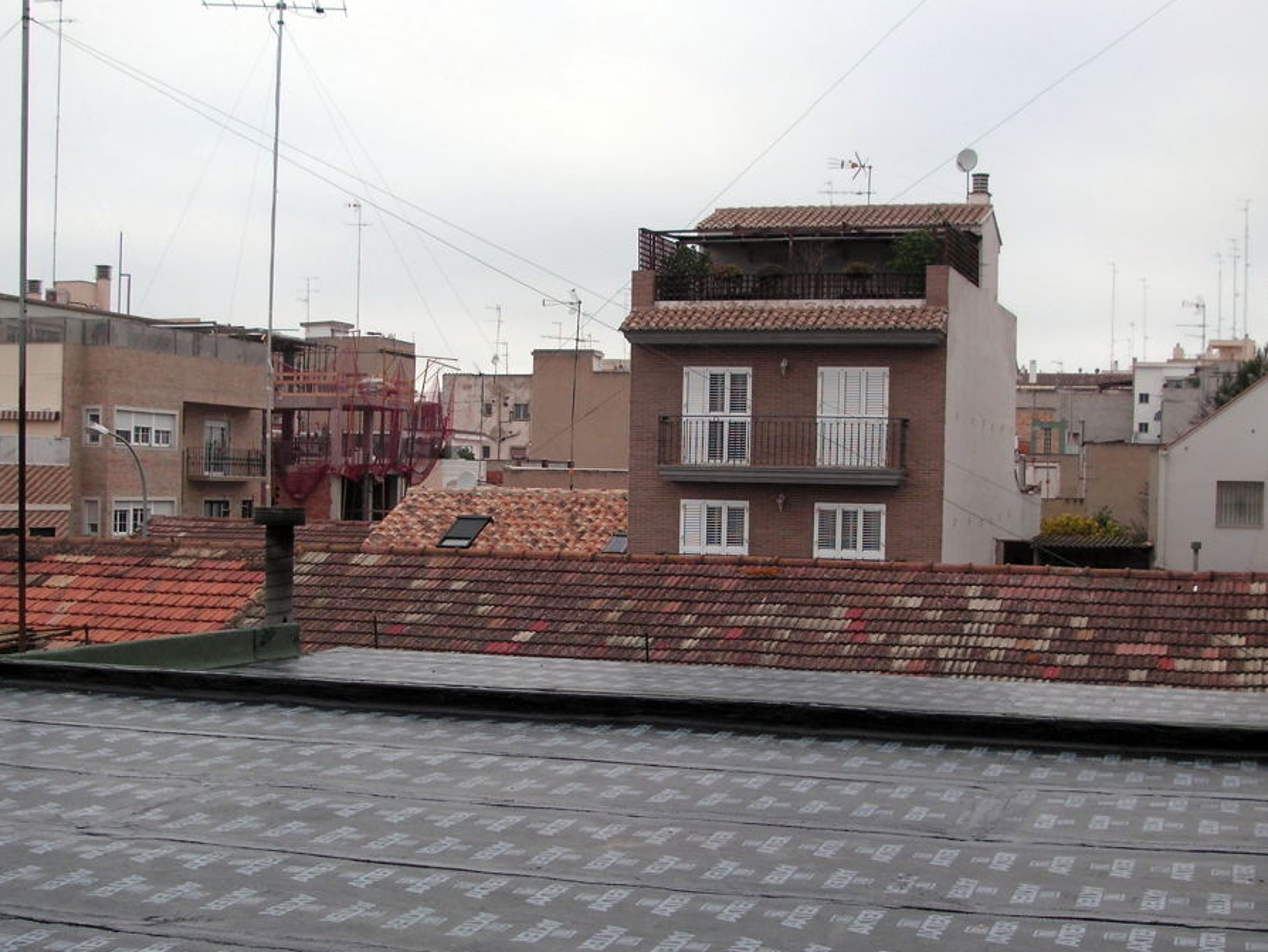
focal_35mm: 51
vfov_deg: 28.5
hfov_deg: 37.5
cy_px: 563
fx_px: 1869
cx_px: 688
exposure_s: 1/90
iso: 50
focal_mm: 6.3
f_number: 3.3
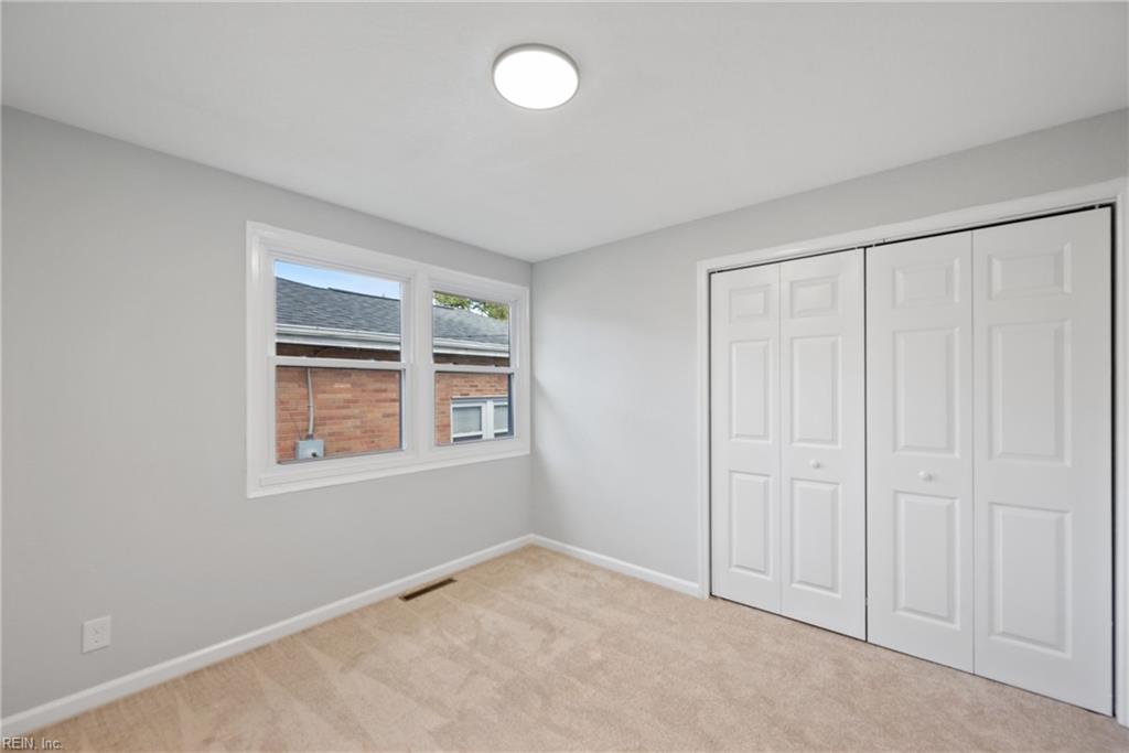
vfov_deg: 81.2
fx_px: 439
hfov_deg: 104.2
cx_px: 564
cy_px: 376
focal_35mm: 14
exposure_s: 1/5
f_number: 7.1
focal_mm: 14
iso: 250
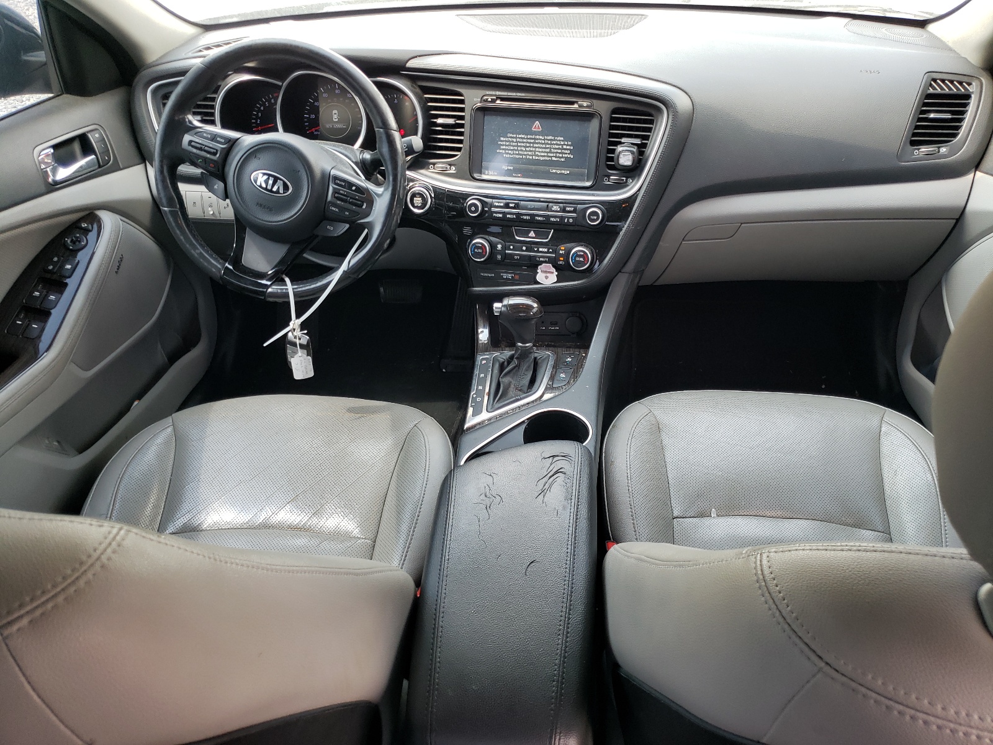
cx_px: 496
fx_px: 746
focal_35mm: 26
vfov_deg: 53.1
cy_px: 372
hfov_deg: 67.3
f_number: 1.5
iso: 58
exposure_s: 1/120
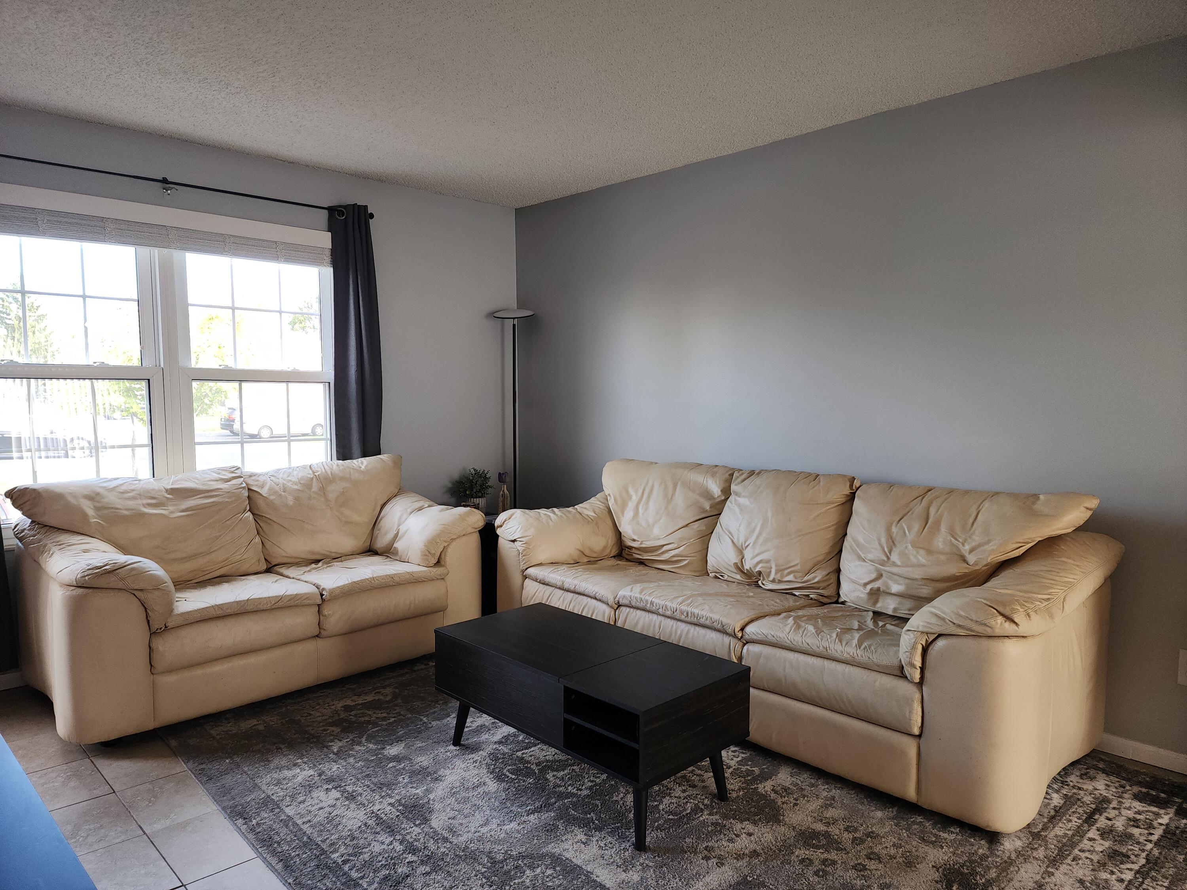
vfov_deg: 58.9
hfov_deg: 73.9
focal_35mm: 23
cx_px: 594
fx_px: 789
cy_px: 445
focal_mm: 6.4
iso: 50
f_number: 1.8
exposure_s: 1/60
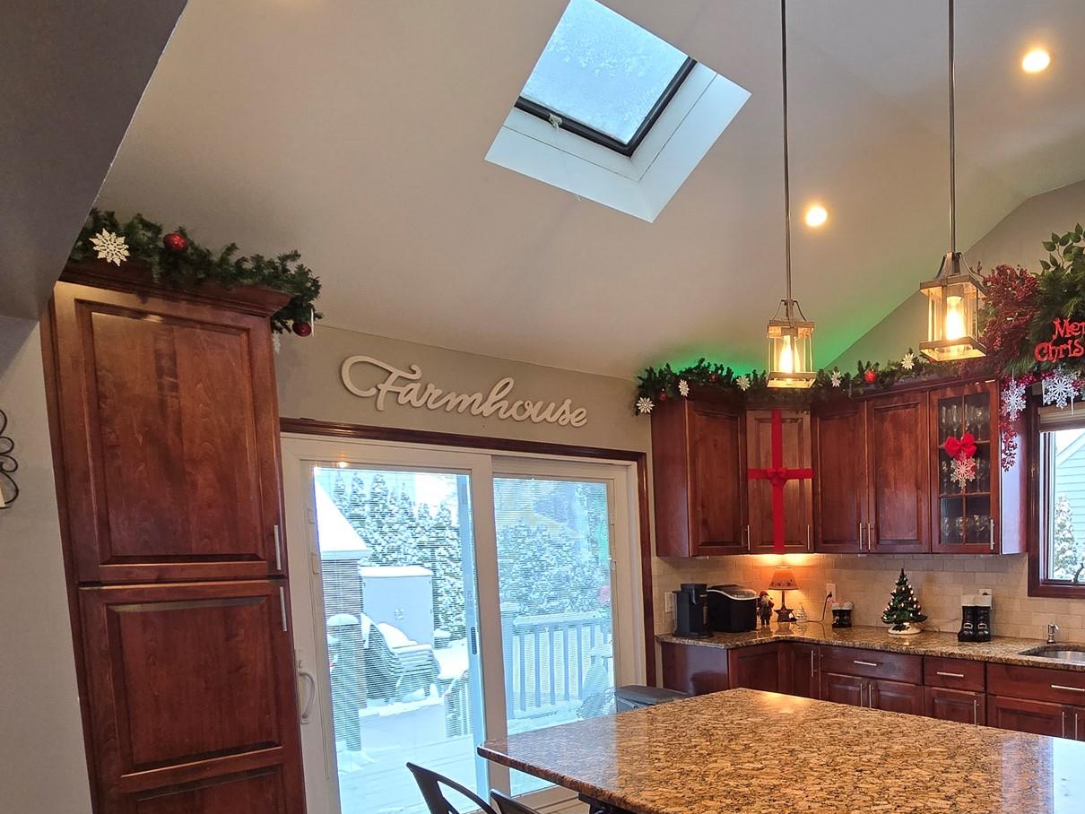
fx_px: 690
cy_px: 589
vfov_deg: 58.6
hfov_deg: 69.0
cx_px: 868
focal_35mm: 22
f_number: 2.2
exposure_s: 1/60
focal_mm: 2.2
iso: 200
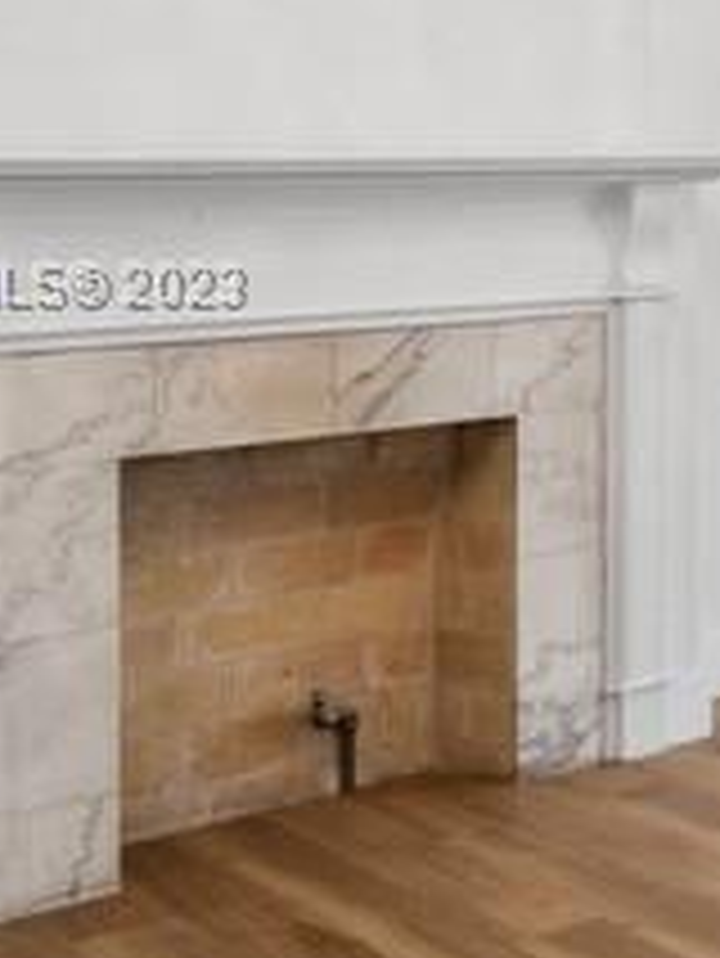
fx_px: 1801
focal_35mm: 65
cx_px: 1442
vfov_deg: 29.5
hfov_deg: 16.8
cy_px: 288
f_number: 9
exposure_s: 1/8
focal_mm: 16
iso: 200
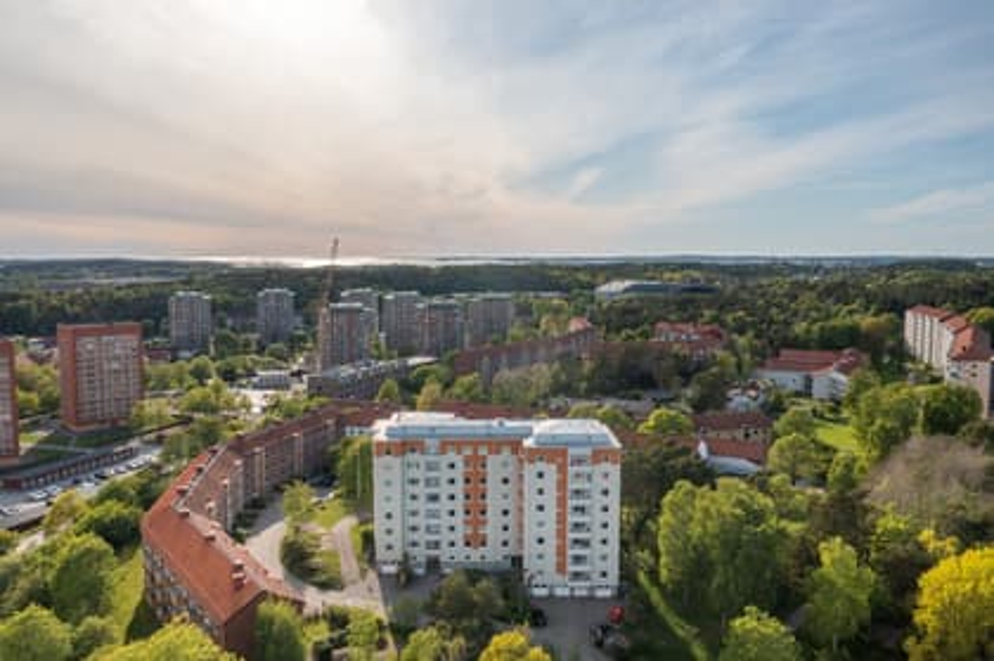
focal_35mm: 28
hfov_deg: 65.5
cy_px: 330
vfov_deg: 46.3
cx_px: 497
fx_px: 772
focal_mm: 10.26
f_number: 5.6
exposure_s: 1/1600
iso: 200
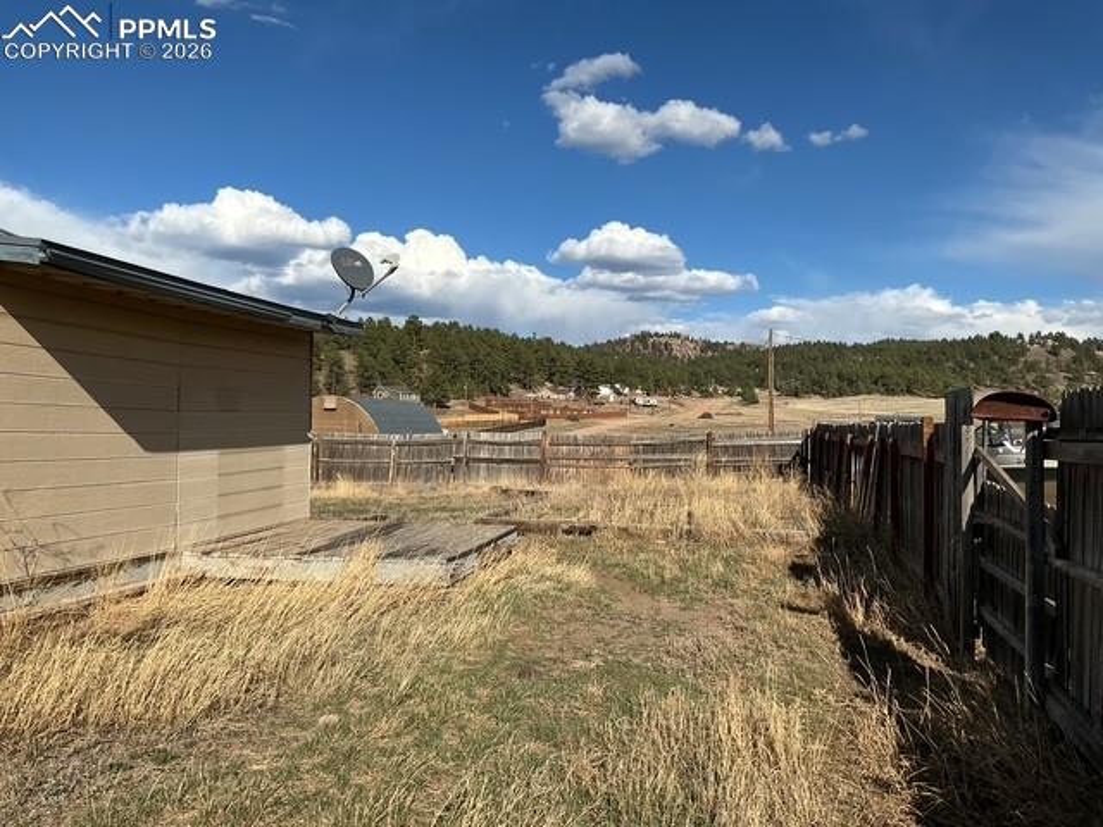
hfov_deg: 61.7
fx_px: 924
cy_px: 414
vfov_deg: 48.2
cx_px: 552
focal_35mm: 29
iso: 25
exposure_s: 1/3125
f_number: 1.8
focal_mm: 3
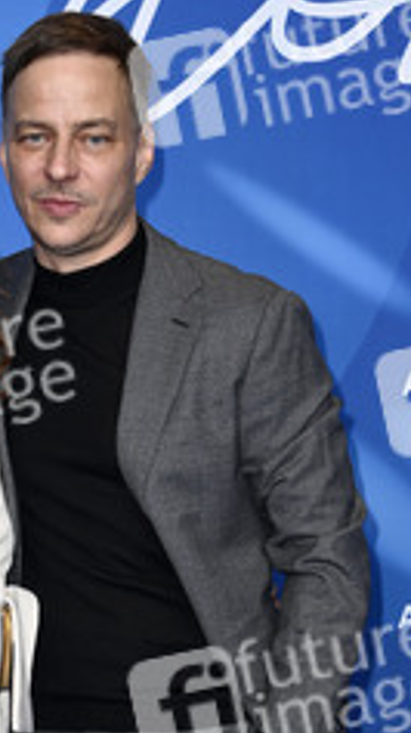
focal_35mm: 150
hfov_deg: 8.0
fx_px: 2911
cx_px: 6
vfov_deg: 14.3
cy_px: 538
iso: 800
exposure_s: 1/250
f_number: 5.6
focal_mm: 85
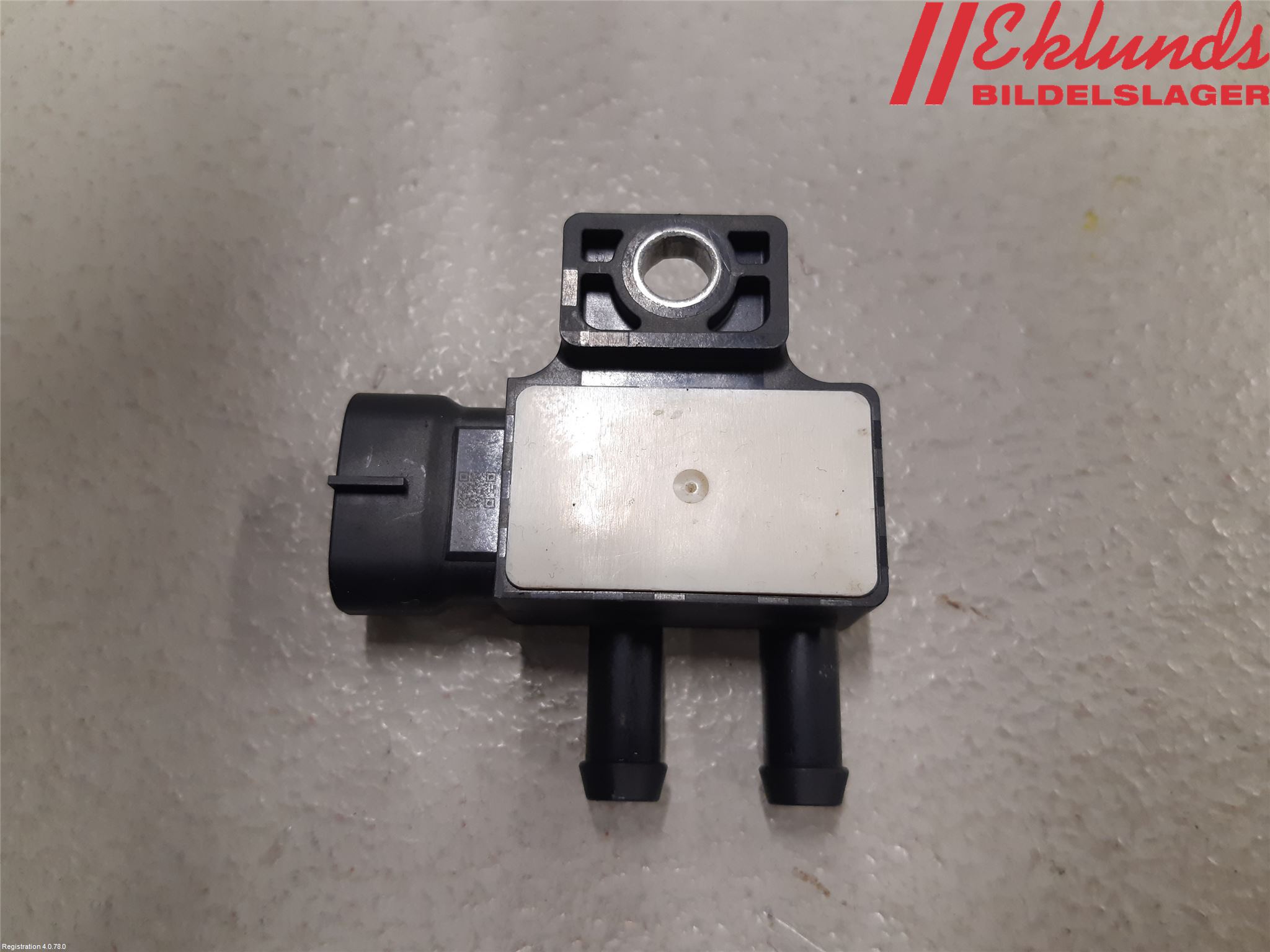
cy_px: 476
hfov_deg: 67.3
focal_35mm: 26
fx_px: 954
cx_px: 635
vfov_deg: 53.1
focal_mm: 3.93
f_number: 1.7
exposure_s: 1/50
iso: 160
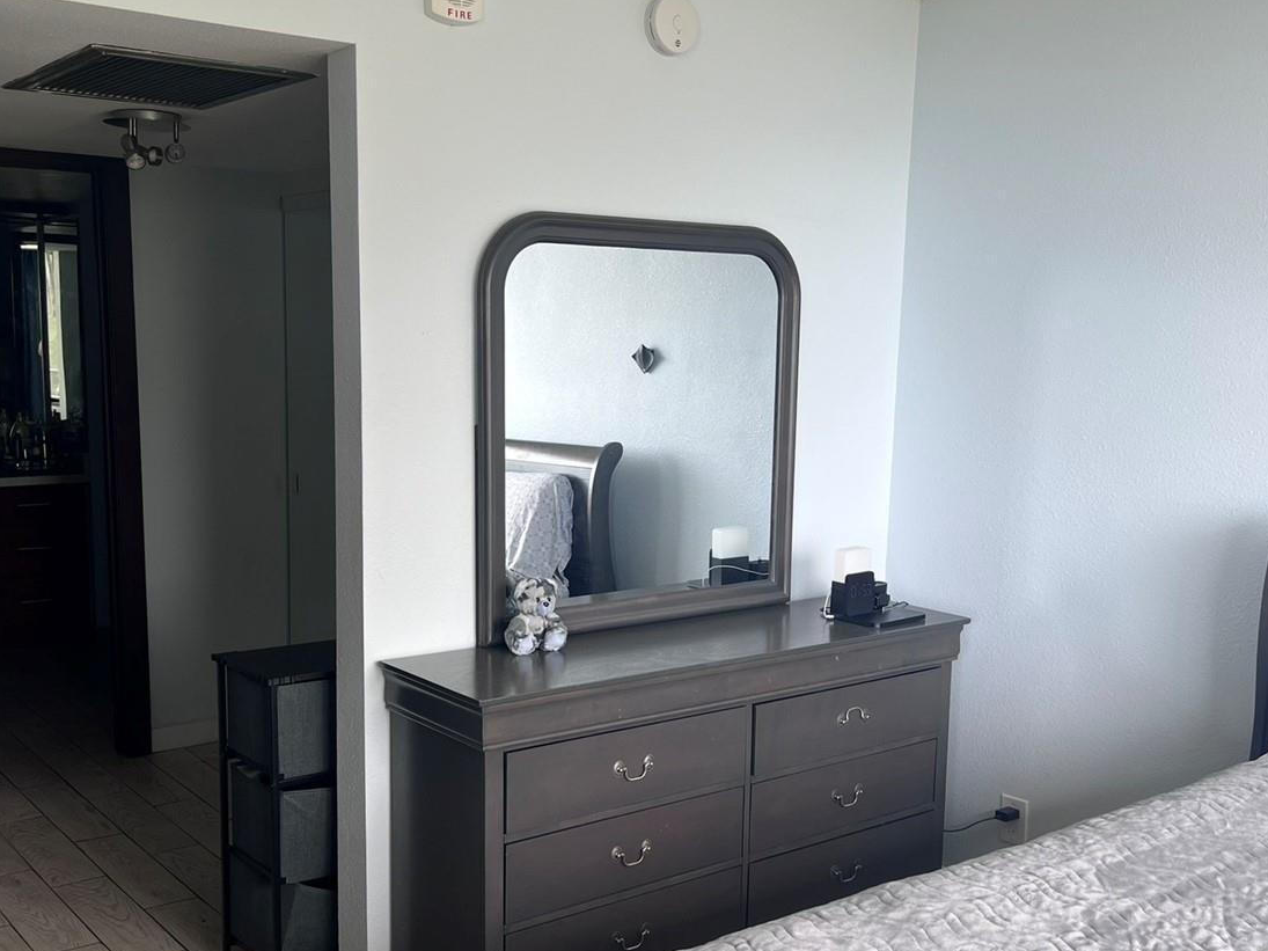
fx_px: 1392
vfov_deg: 37.6
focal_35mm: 38
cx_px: 589
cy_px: 542
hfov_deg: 48.9
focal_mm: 5.7
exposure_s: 1/121
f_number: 1.5
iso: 32
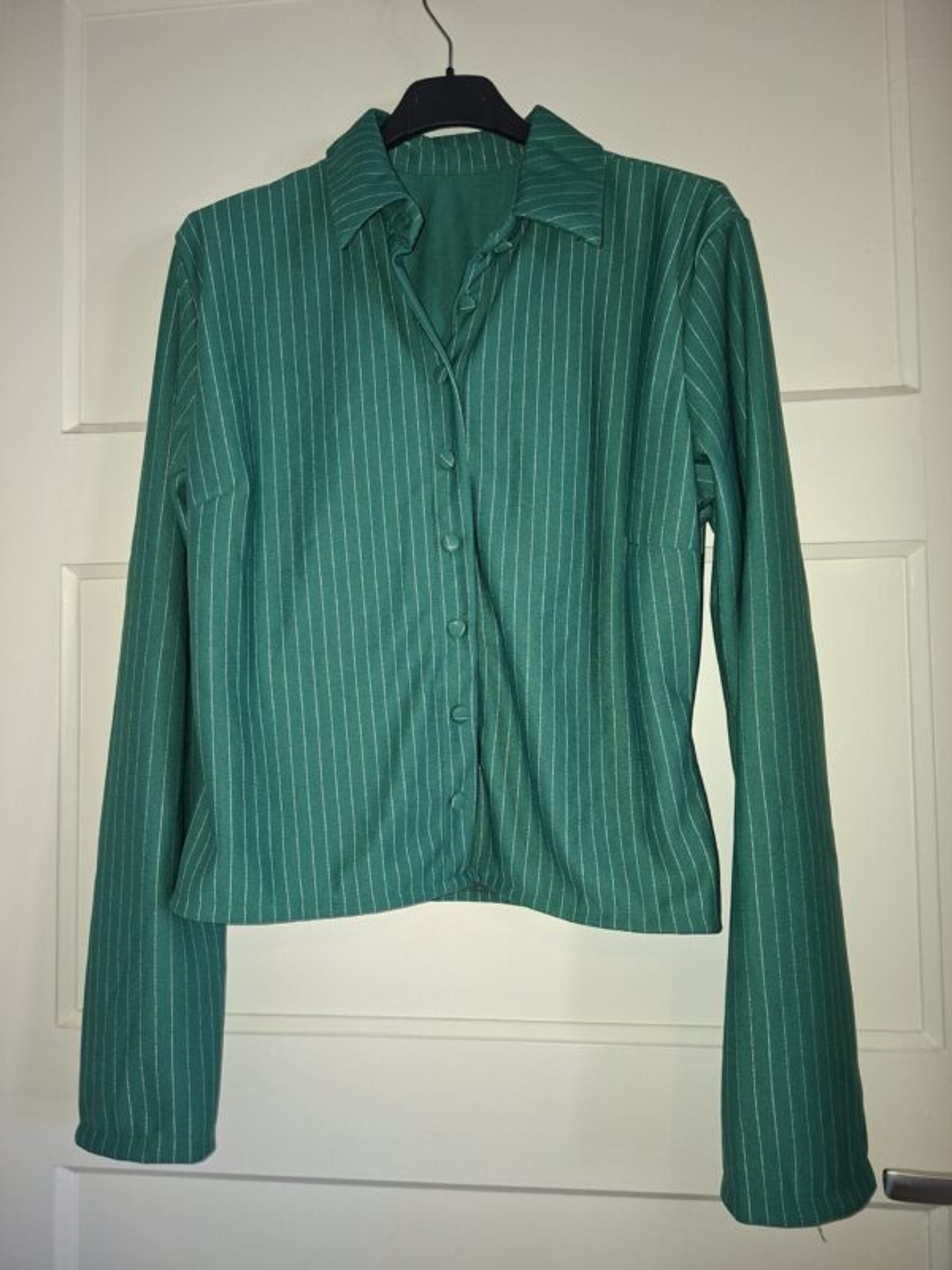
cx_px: 476
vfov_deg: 73.9
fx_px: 843
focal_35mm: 23
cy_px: 635
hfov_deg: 58.9
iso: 250
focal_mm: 5.54
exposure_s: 1/60
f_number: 1.8
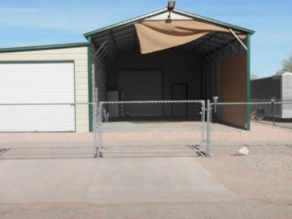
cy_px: 124
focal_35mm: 51
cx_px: 112
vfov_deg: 28.5
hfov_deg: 37.3
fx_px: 430
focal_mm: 7.1
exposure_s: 1/800
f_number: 7.2
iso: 125
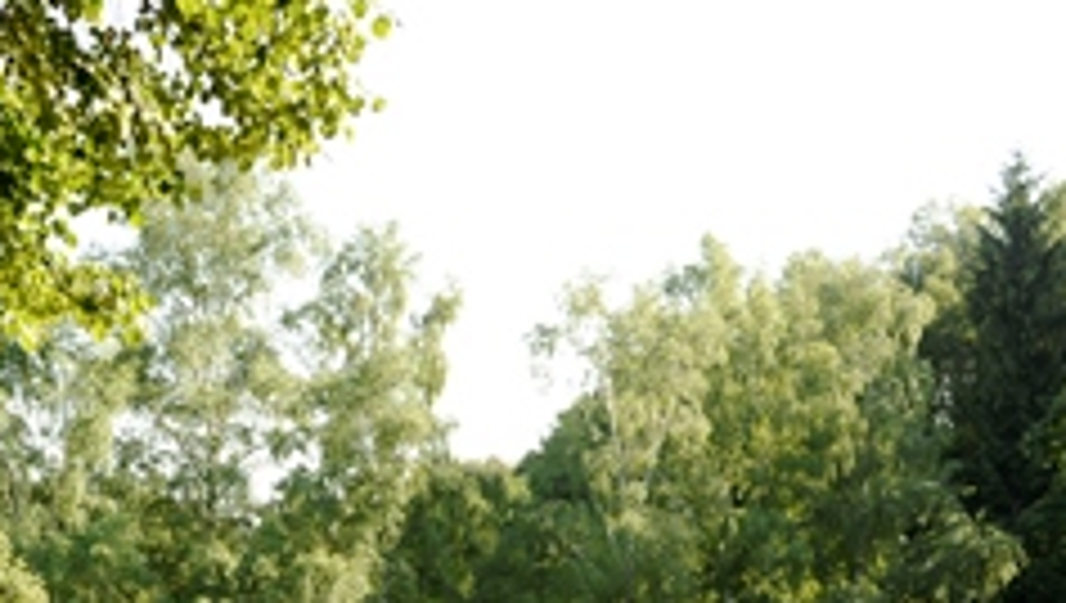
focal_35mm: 96
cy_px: 880
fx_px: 2717
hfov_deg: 21.9
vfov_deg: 12.1
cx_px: 184
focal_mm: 34
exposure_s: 1/320
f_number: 4
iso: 125
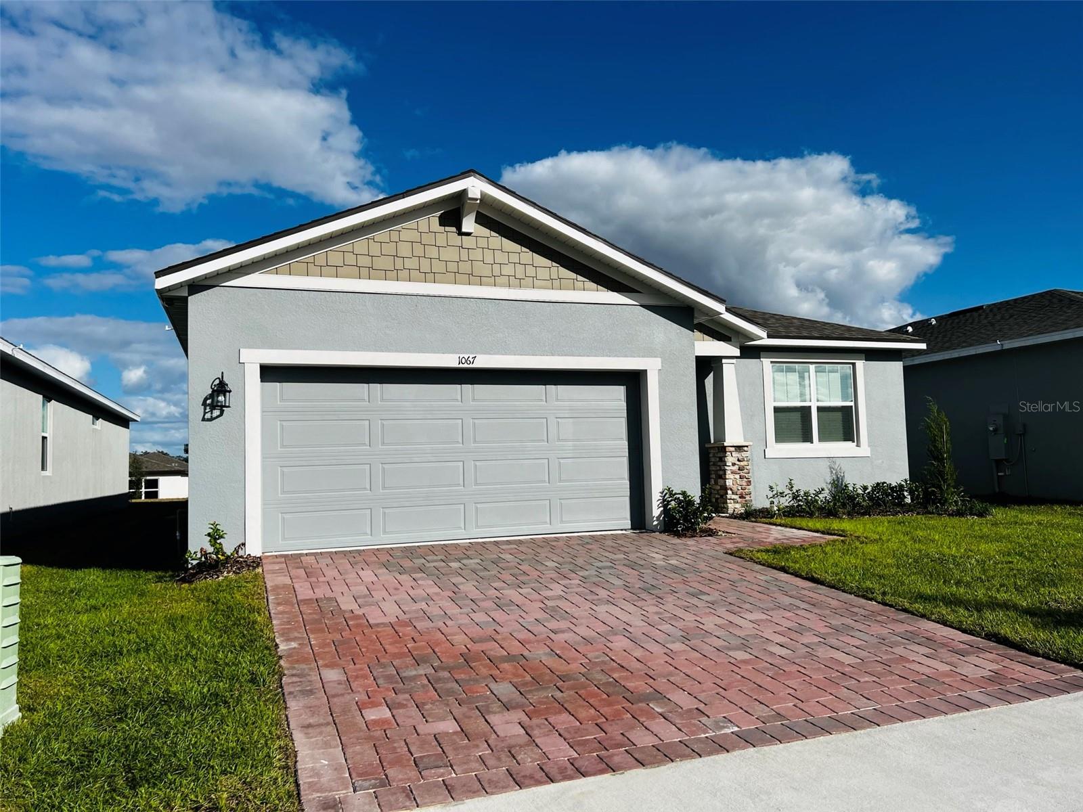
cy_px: 406
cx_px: 542
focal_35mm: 26
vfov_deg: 53.1
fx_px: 813
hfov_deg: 67.3
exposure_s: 1/8696
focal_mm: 5.7
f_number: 1.5
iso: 50
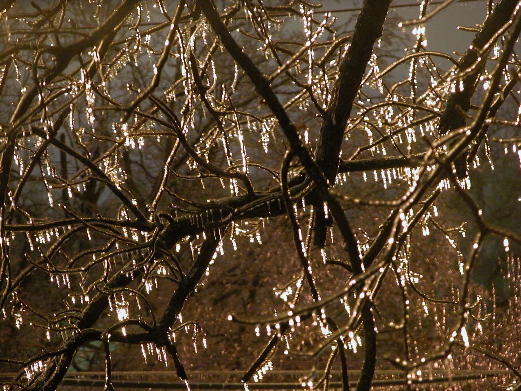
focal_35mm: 280
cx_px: 260
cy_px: 196
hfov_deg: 7.1
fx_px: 4214
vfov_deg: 5.3
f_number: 4.2
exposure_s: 8
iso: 400
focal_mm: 71.2
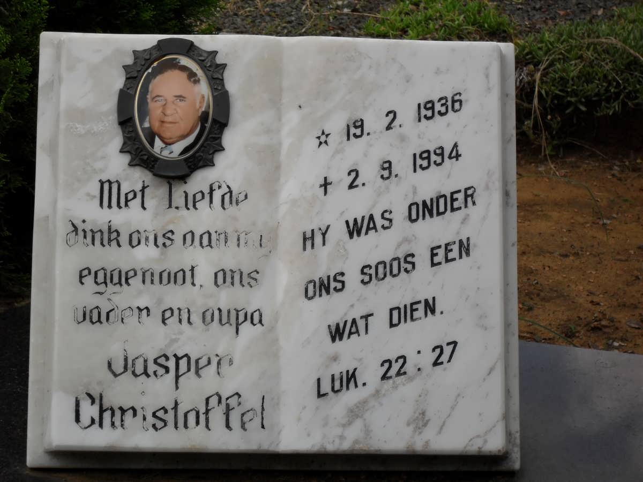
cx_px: 322
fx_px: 1950
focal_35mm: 105
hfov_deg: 18.7
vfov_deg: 14.1
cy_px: 241
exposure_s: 1/250
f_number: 5.8
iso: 100
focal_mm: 18.9
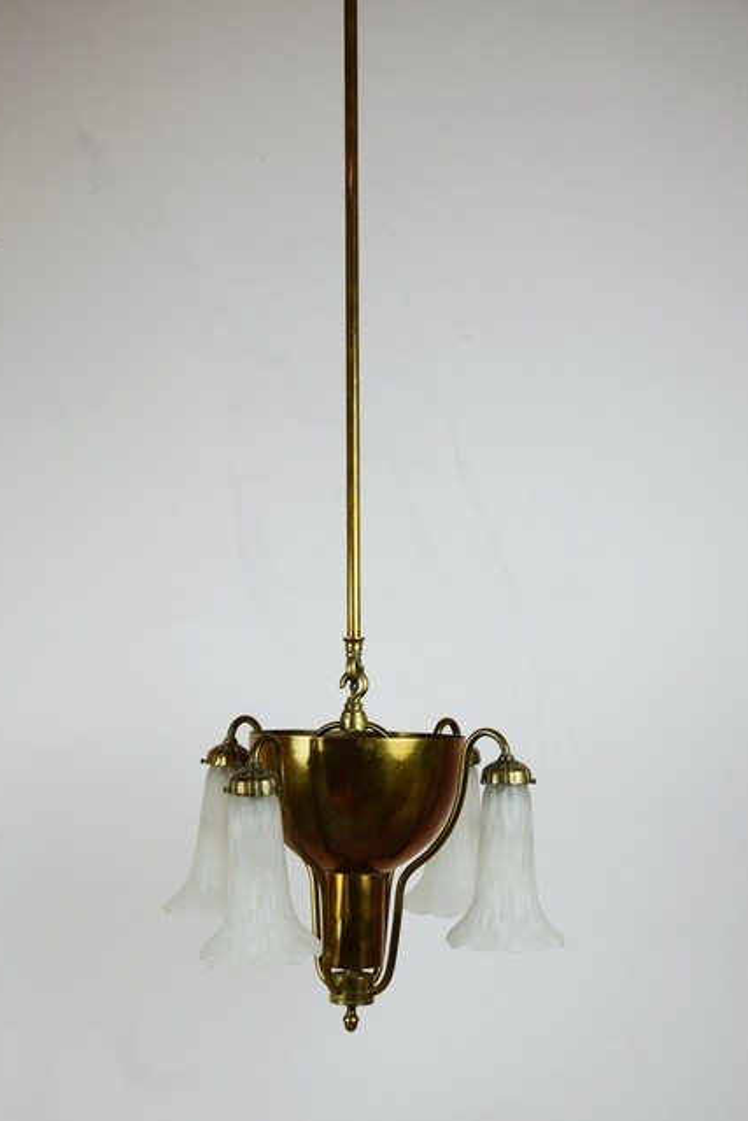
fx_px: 2336
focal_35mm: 75
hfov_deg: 18.2
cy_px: 503
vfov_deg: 27.0
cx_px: 415
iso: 400
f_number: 7.1
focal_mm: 40
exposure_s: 1/200
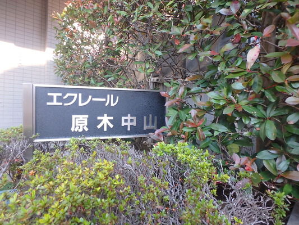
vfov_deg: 63.5
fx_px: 181
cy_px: 112
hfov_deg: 79.0
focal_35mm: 21
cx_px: 150
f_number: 3.5
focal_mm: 3.7
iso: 200
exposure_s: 1/60
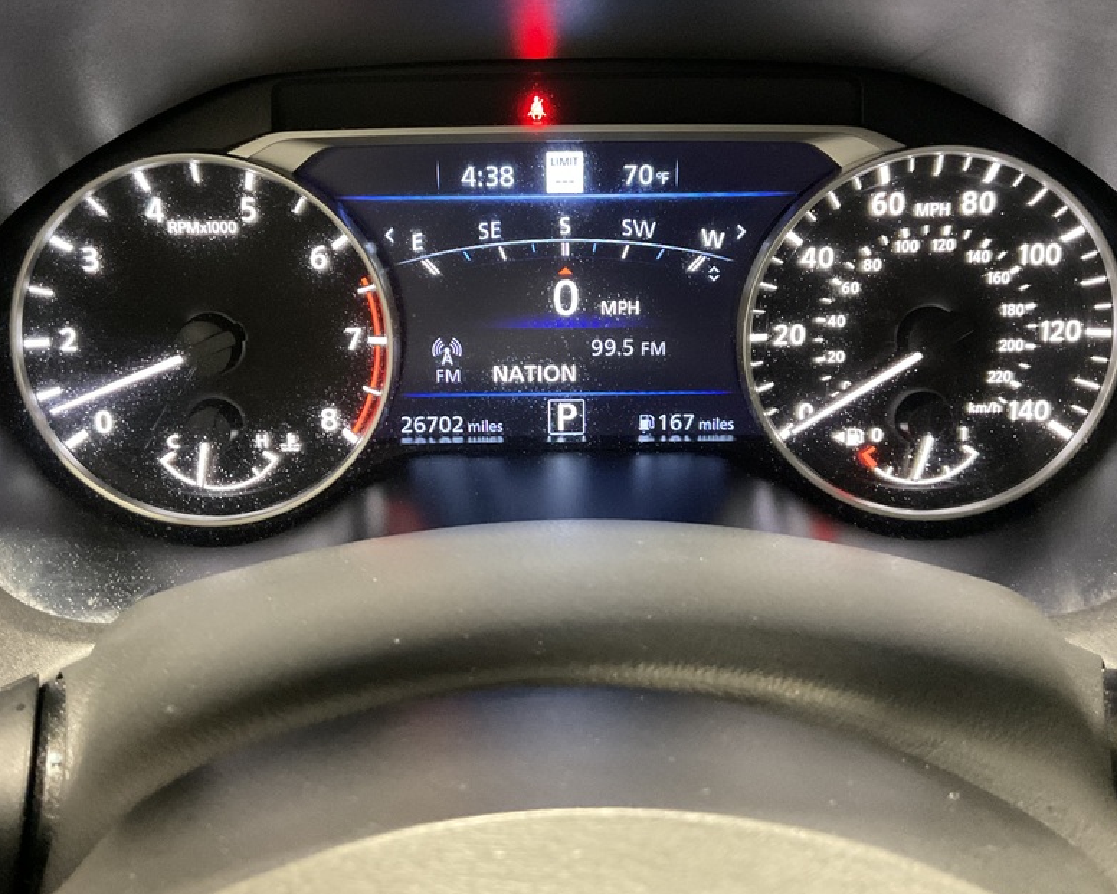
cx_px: 550
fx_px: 1157
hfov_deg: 51.5
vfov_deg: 42.1
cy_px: 386
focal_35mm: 35
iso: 500
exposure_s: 1/30
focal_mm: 3
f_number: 1.8
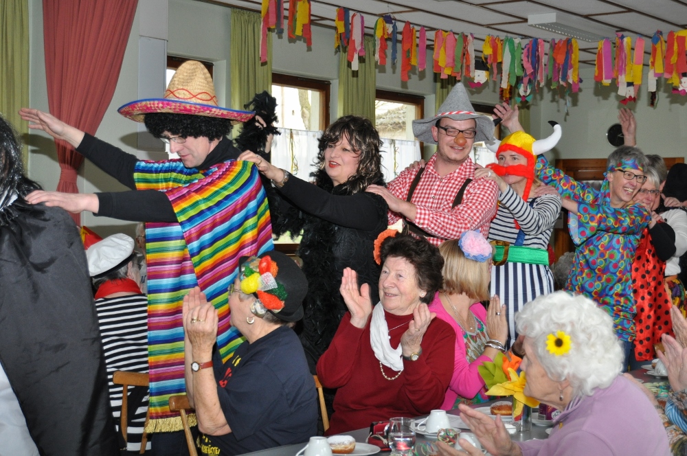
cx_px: 344
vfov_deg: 20.1
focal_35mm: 68
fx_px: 1286
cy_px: 228
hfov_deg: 29.9
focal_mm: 45
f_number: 5.3
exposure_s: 1/60
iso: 800
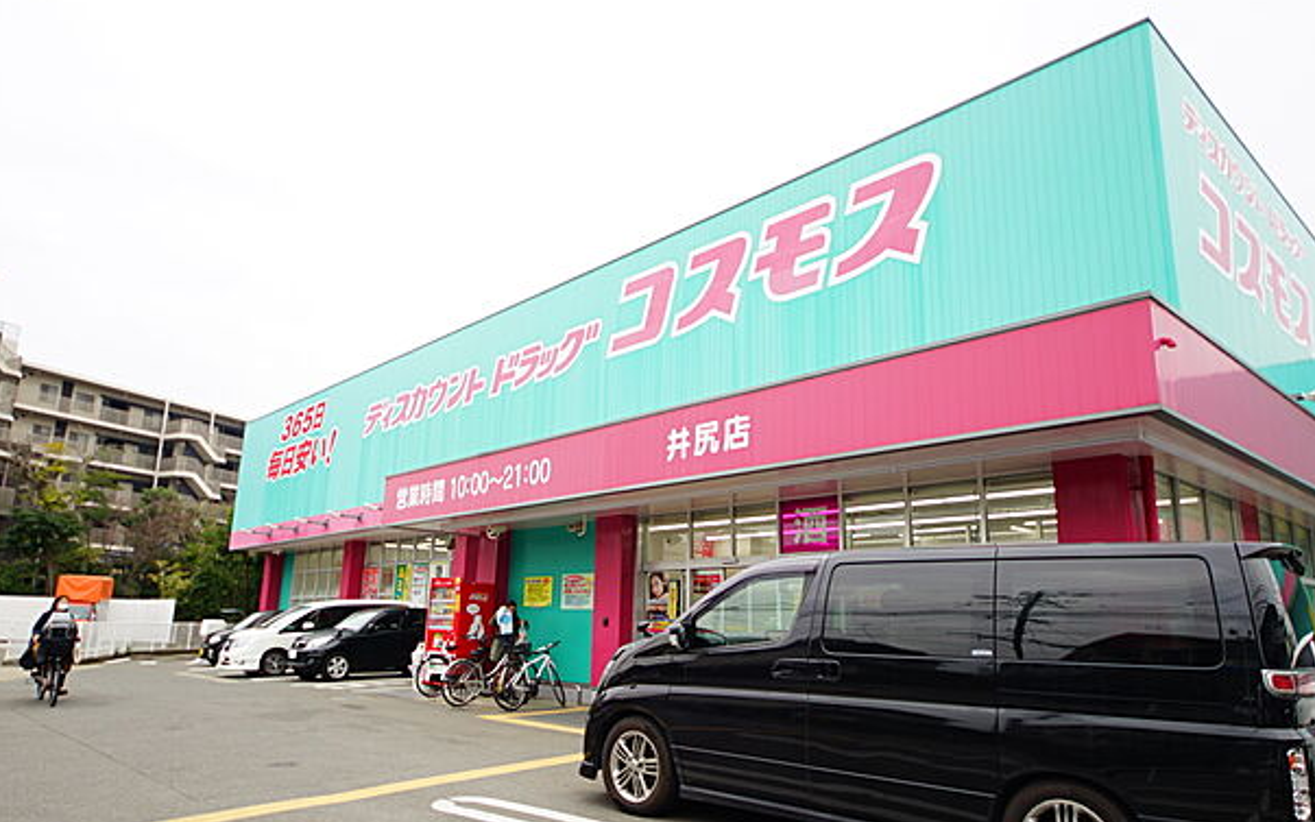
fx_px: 789
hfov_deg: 79.6
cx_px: 669
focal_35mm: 22
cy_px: 435
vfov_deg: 55.0
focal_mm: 14
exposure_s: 1/80
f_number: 6.3
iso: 100
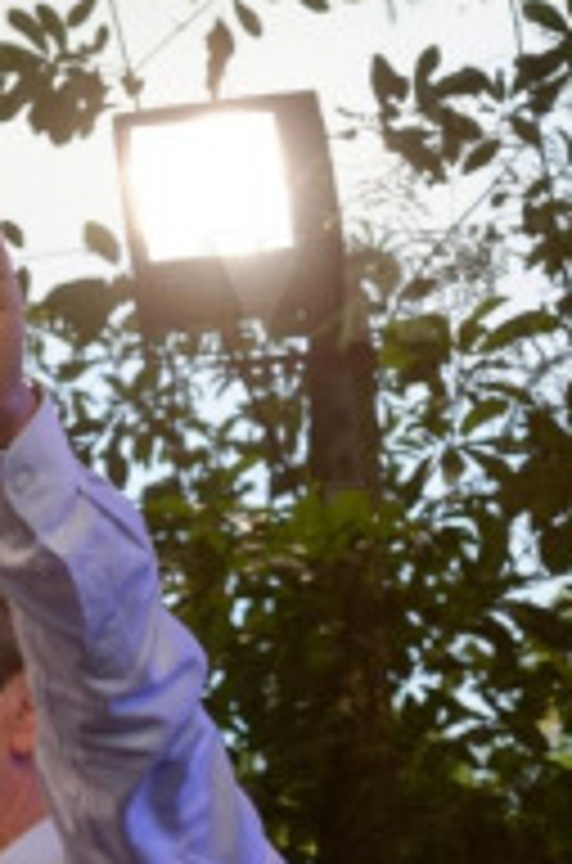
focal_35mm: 328
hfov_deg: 4.1
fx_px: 7859
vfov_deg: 6.3
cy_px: -122
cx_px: -300
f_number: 8
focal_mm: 70
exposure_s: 1/160
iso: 800
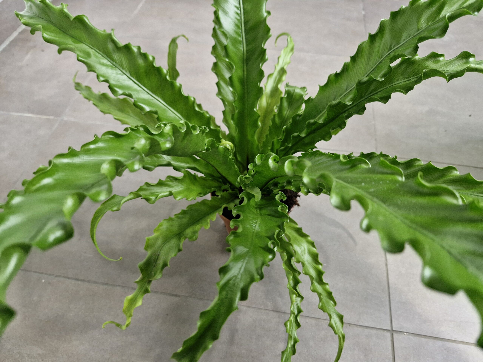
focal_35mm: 23
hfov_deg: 73.9
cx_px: 242
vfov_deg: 58.9
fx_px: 321
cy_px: 181
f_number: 1.8
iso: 400
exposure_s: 1/100
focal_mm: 5.54
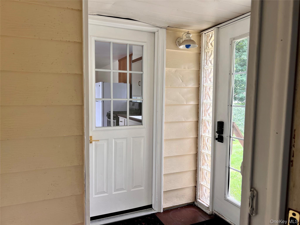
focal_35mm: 26
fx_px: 225
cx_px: 150
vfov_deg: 53.1
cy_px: 112
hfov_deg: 67.3
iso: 40
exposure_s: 1/121
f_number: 1.5
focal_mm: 5.7
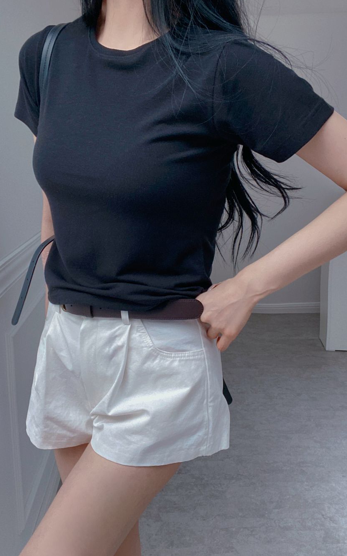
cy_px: 278
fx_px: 484
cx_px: 168
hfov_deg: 39.4
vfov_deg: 59.7
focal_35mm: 32
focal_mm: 2.71
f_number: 2.2
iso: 160
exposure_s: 1/60
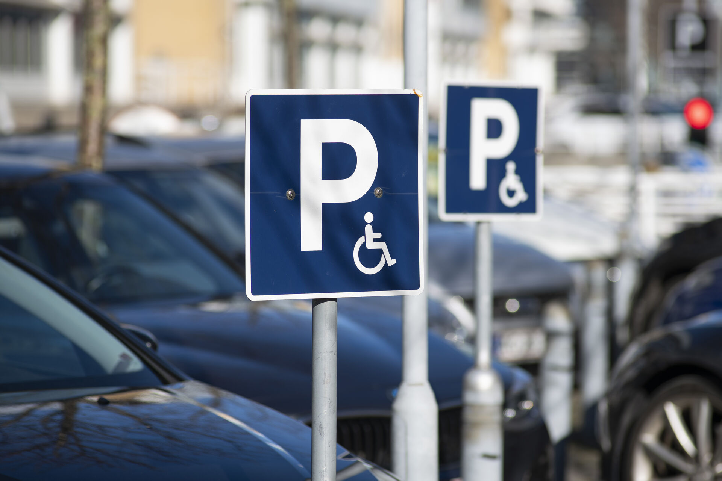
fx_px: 3610
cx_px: 361
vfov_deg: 7.6
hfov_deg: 11.4
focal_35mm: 180
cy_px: 240
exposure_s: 1/1250
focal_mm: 180
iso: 100
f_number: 4.5
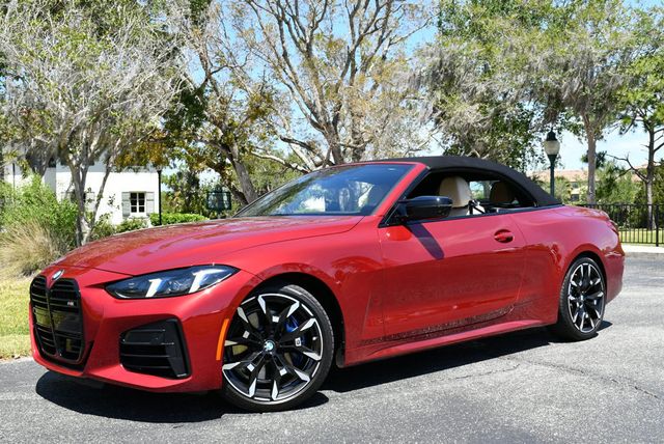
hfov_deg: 48.4
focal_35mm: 40
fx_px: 738
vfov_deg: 33.5
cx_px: 332
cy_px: 222
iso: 140
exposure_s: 1/250
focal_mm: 20
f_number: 8
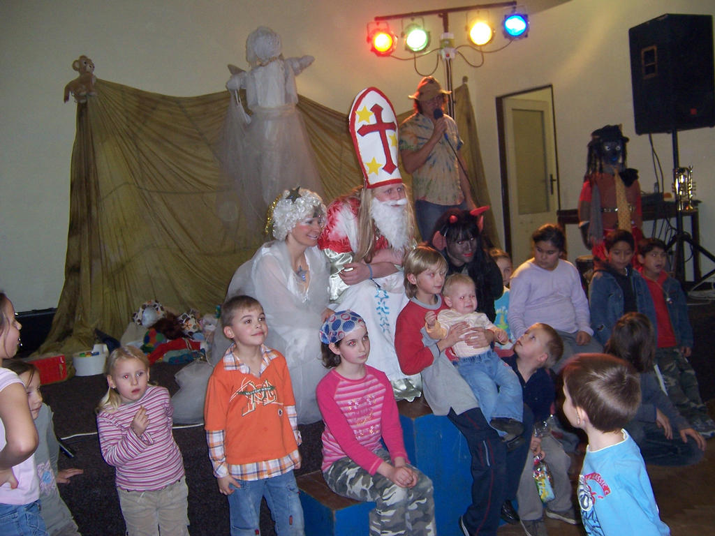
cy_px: 268
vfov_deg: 42.9
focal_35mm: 33
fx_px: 682
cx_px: 358
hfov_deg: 55.4
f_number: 2.8
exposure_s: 1/60
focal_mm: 5.5
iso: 140
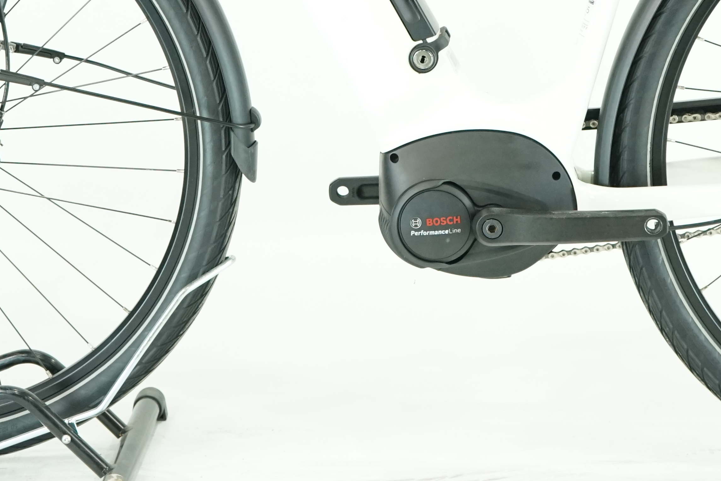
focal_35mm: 121
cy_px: -104
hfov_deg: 16.9
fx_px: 2423
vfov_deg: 11.1
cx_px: 422
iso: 2000
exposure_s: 1/200
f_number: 4.5
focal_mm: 46
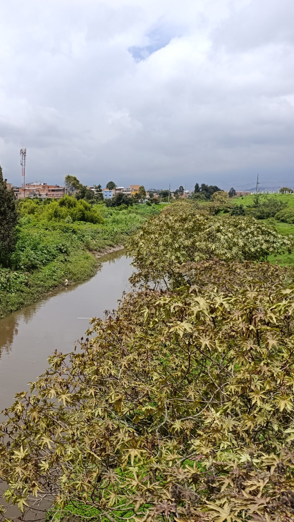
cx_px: -57
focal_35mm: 34
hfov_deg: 29.8
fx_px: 471
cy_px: 259
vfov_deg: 58.0
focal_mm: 6.14
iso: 50
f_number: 1.6
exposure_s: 1/965
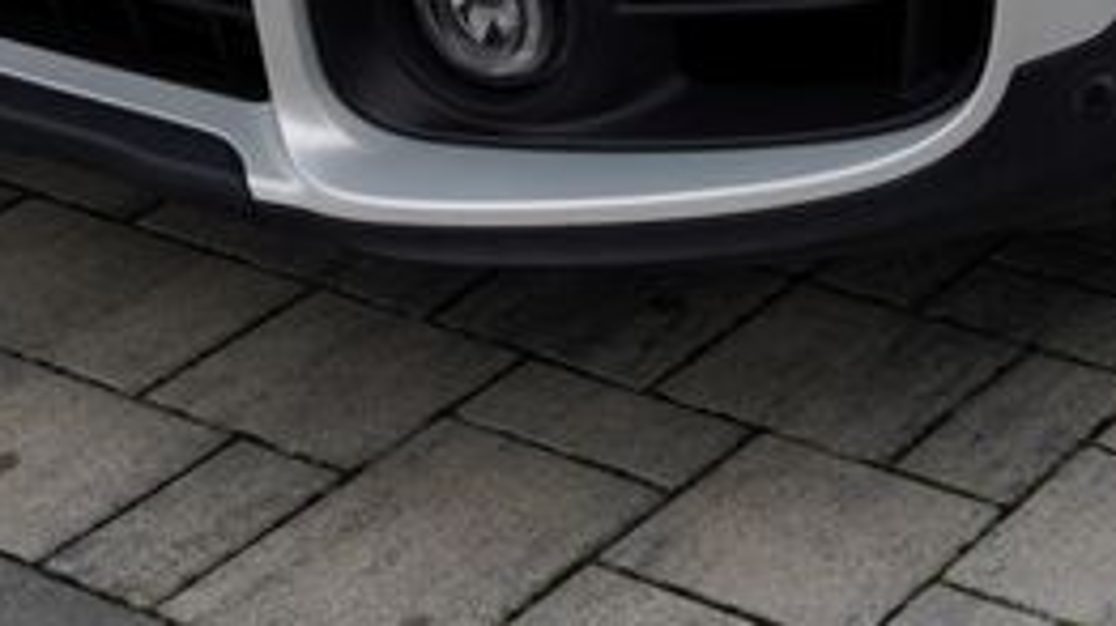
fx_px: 3638
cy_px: -773
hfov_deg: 17.4
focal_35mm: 123
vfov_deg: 9.0
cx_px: 771
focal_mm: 30
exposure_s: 1/100
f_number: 5.6
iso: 100
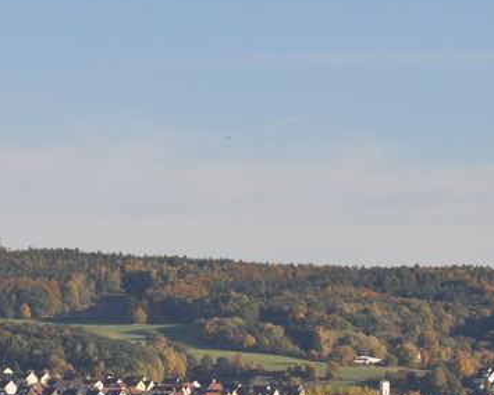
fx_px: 4152
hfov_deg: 6.8
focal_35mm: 284
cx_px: 287
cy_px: 342
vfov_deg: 5.4
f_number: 9
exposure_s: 1/500
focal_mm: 70
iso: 200
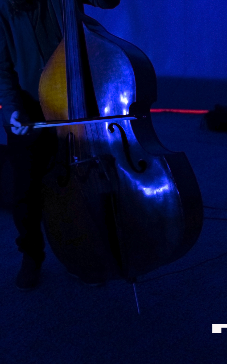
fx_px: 752
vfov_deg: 26.9
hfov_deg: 17.1
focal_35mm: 76
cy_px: 109
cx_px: 71
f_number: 2
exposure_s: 1/50
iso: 12800
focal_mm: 35
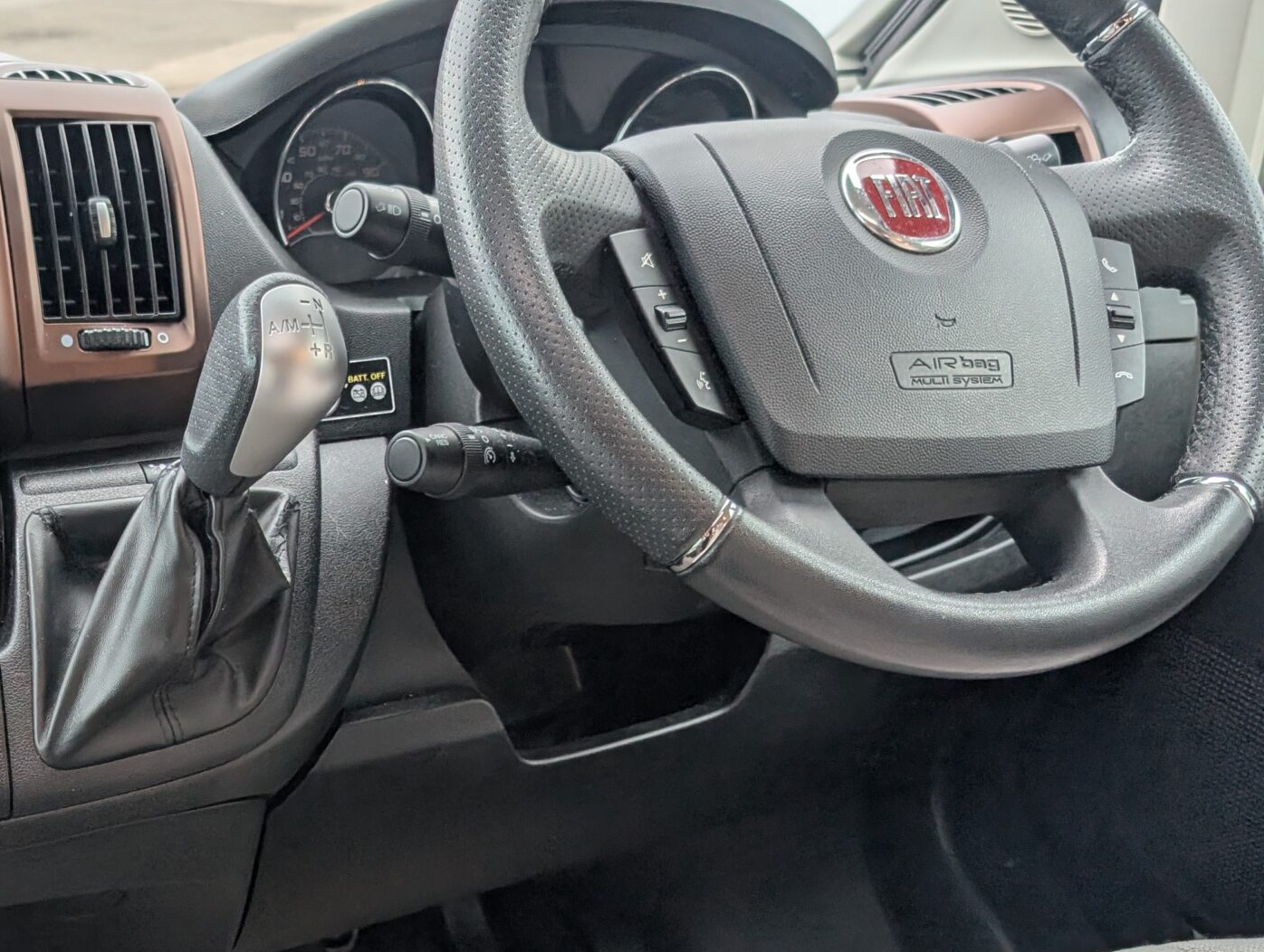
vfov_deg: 32.7
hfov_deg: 41.0
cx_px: 245
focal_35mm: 44
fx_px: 1609
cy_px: 641
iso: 132
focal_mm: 6.9
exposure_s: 1/208
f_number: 1.68
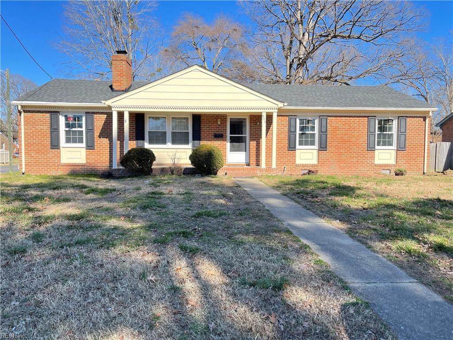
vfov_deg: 53.1
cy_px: 170
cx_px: 226
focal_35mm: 26
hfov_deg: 67.3
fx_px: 340
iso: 32
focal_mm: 5.1
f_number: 1.6
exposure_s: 1/945
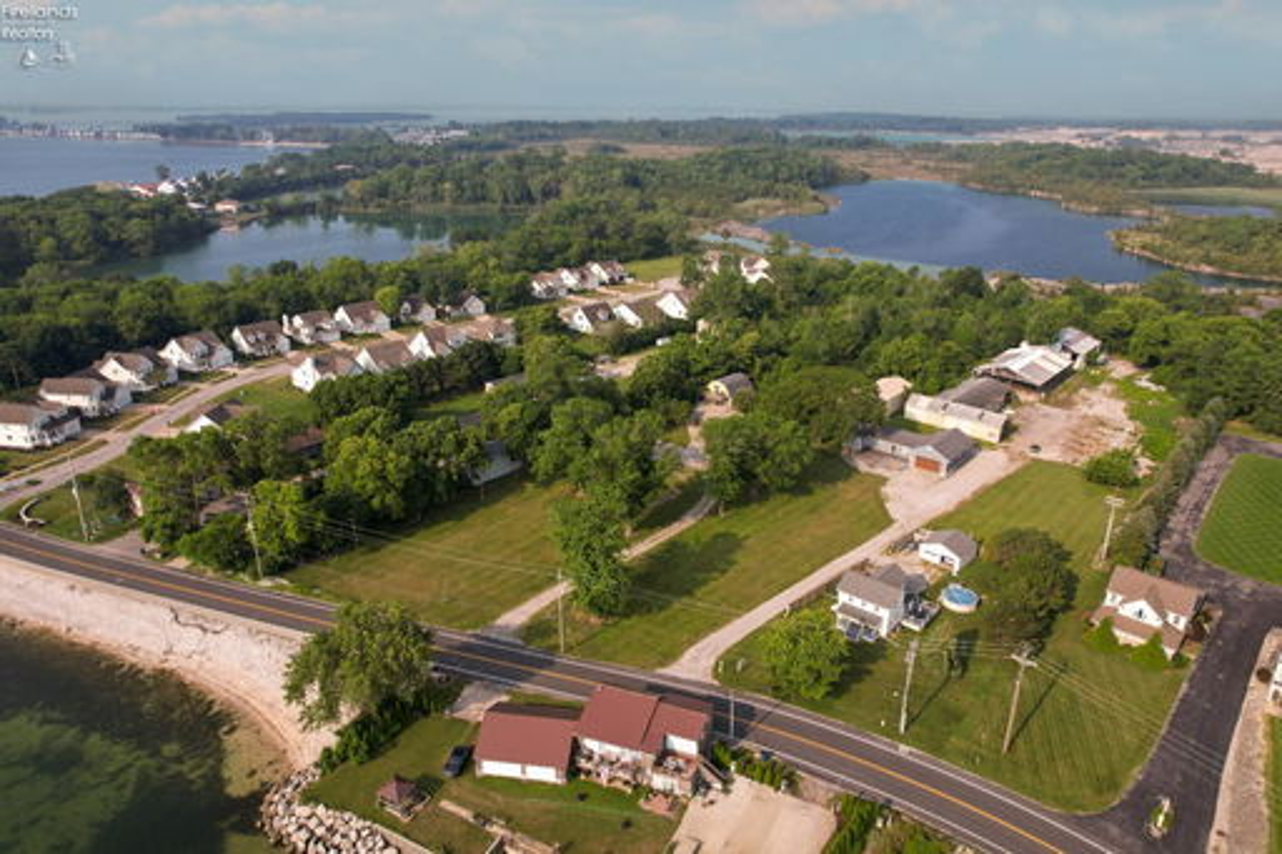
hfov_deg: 78.6
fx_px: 783
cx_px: 641
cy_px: 427
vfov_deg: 57.2
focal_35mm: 22
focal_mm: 8.38
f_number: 2.8
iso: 100
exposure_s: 1/1250
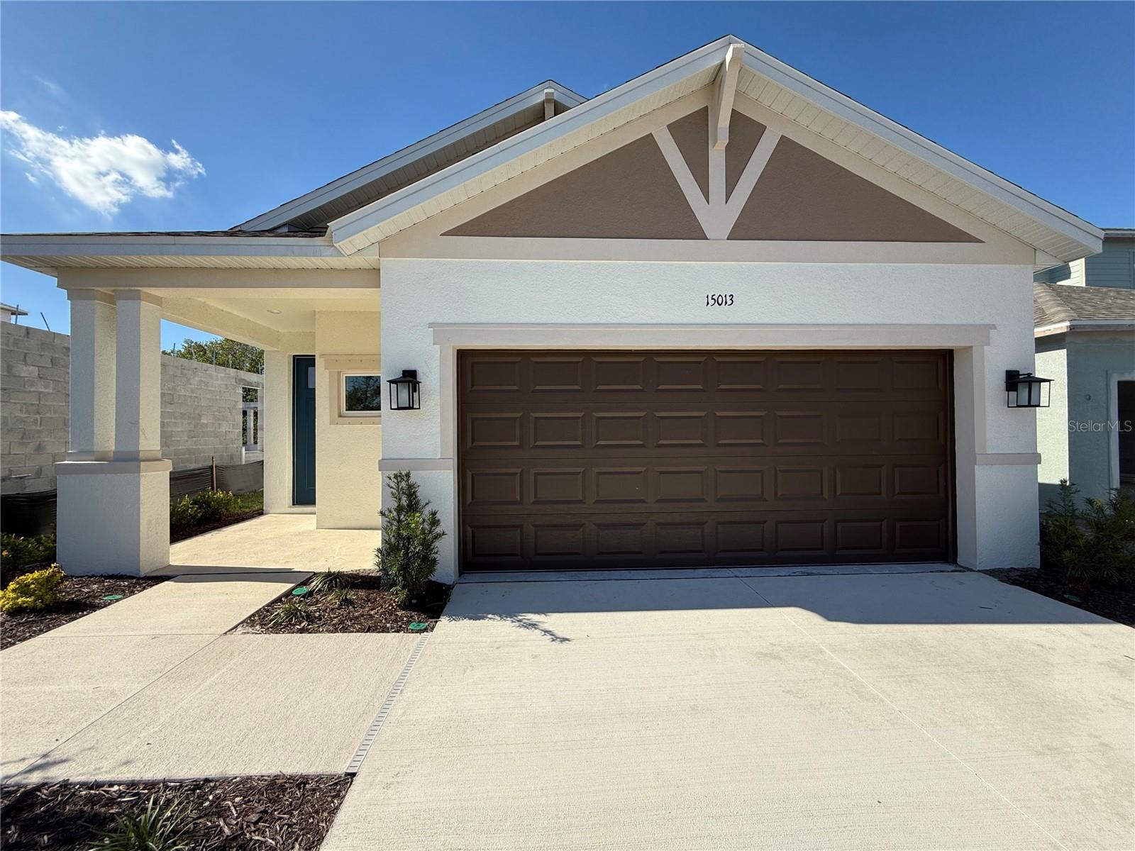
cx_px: 568
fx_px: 459
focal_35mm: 14
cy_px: 426
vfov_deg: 85.7
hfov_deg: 102.1
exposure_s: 1/1497
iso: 50
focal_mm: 2.22
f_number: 2.2
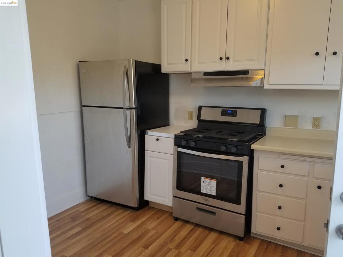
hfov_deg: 67.3
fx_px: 258
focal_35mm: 26
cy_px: 128
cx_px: 172
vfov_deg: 53.1
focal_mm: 4.2
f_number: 1.7
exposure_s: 1/60
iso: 80
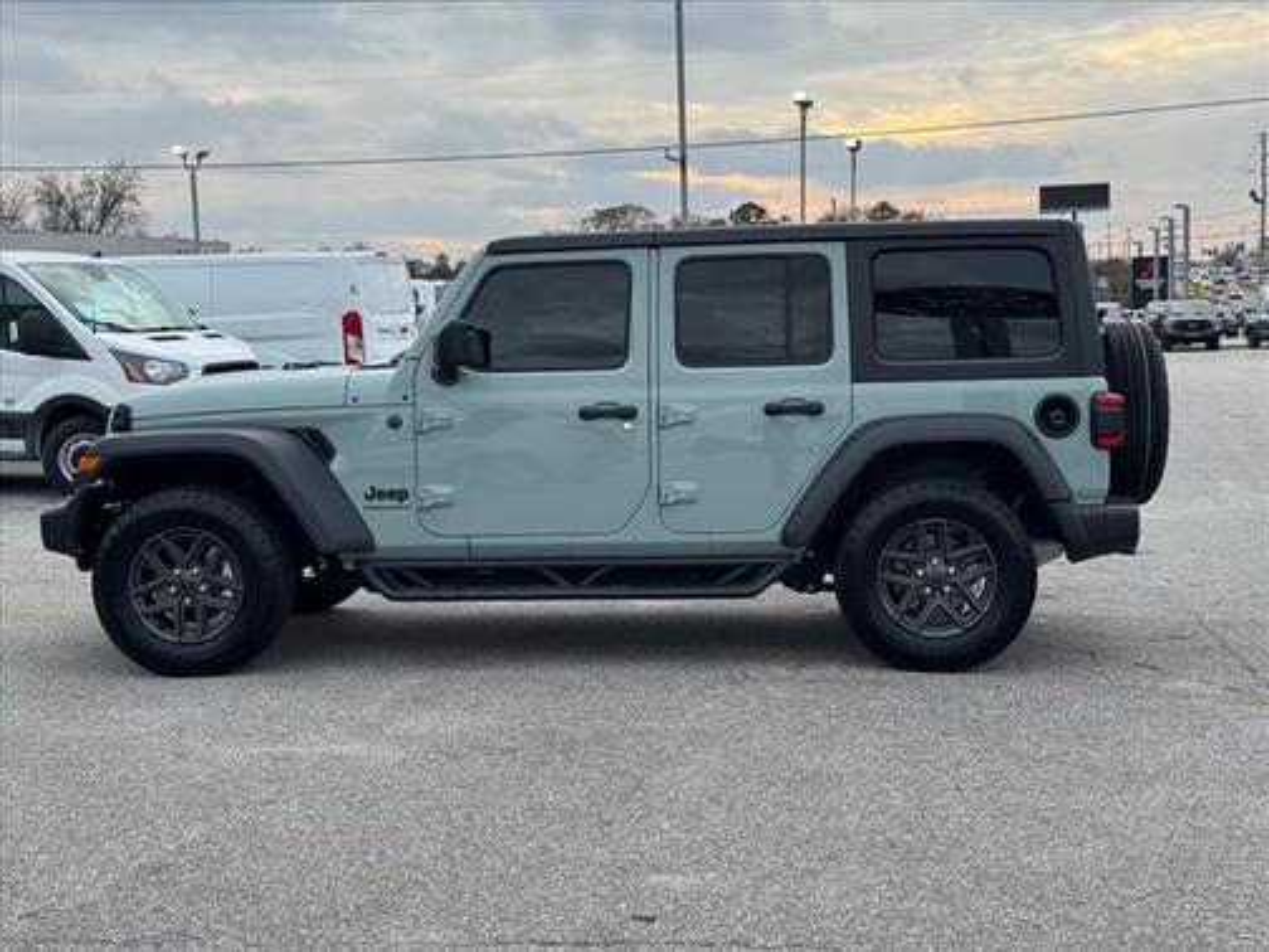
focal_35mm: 48
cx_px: 634
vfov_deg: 30.3
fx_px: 1760
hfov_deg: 39.7
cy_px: 476
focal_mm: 6.76
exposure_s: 1/913
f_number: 1.78
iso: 64
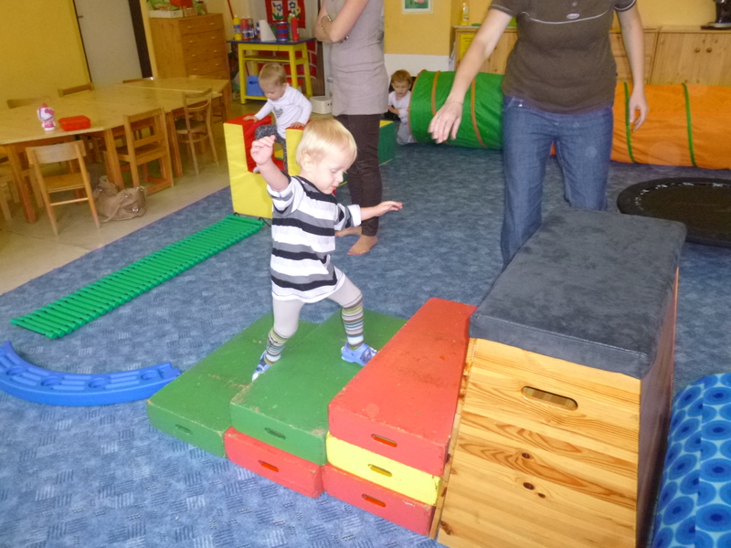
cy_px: 274
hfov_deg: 65.3
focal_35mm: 27
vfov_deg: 51.4
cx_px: 366
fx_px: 570
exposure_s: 1/60
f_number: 3.3
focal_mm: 4.9
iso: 400
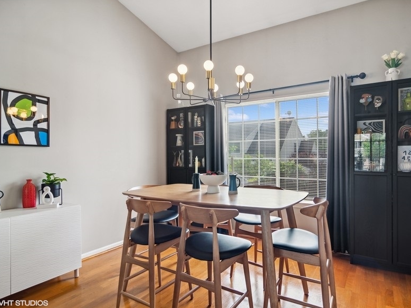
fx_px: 237
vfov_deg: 66.0
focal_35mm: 20
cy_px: 154
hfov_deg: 81.6
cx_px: 222
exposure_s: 1/100
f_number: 9
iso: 200
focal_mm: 12
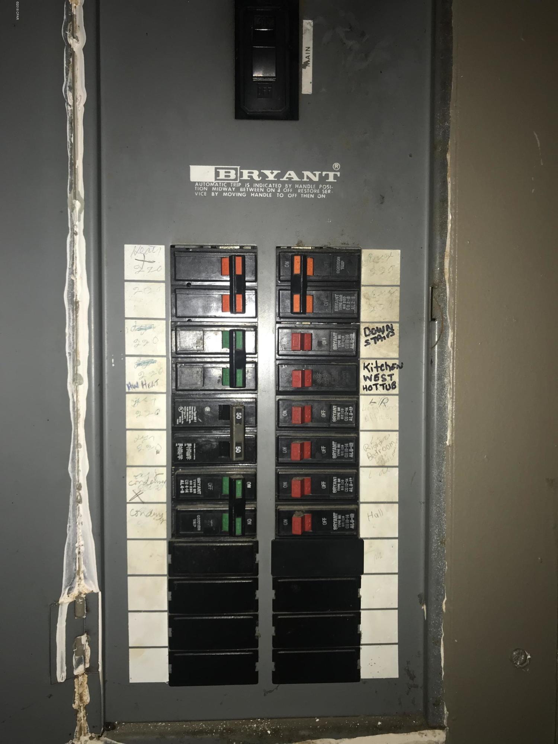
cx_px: 279
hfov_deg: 49.7
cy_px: 372
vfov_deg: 63.4
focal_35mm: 28
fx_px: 602
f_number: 1.8
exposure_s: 1/35
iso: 20
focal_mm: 3.99
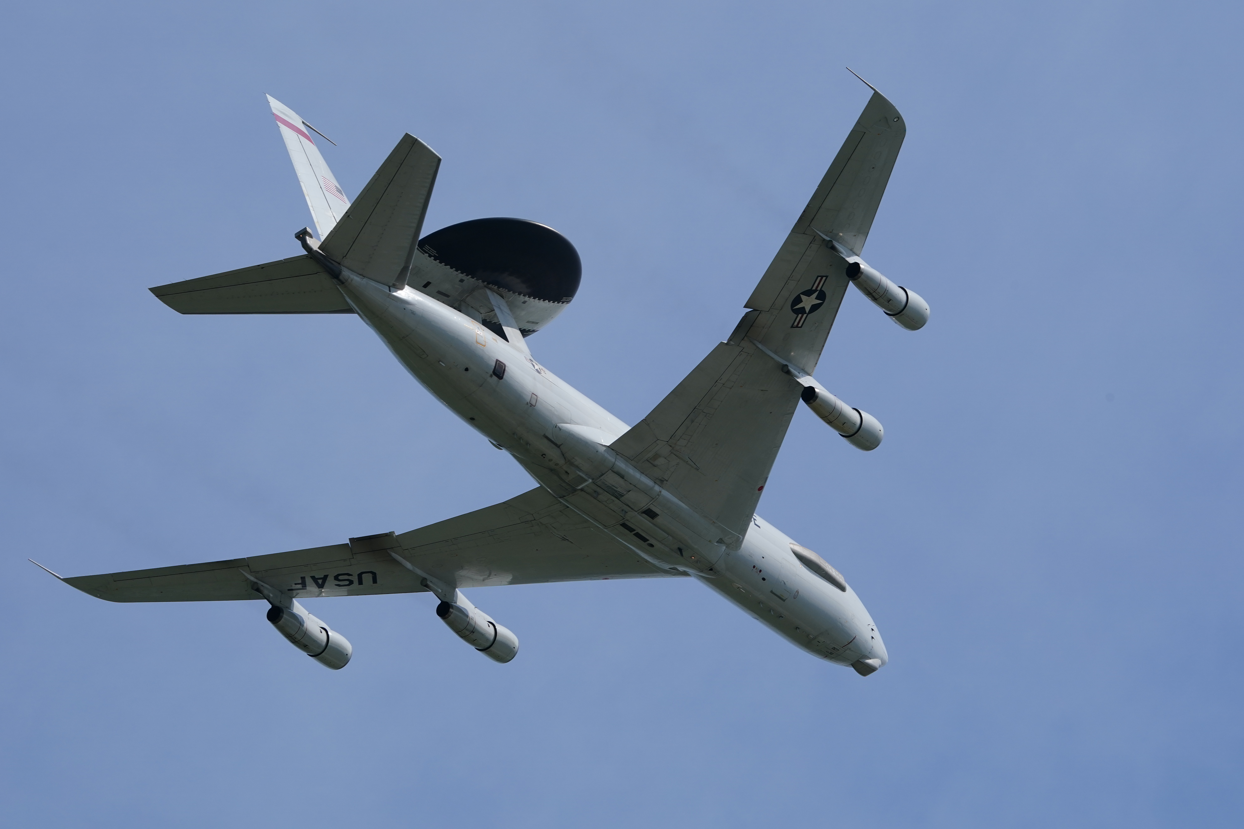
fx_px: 7222
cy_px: 414
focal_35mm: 209
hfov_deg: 9.8
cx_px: 622
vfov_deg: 6.6
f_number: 13
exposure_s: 1/1000
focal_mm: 209
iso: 400
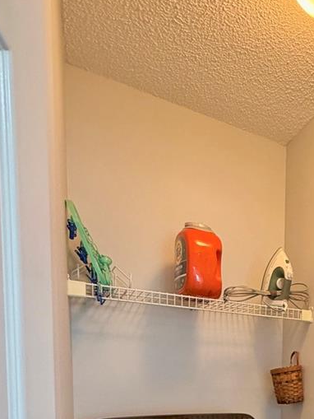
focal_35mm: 33
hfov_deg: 35.2
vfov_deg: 47.3
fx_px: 399
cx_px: 364
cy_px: 406
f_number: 2.2
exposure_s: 1/120
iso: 250
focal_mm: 2.22
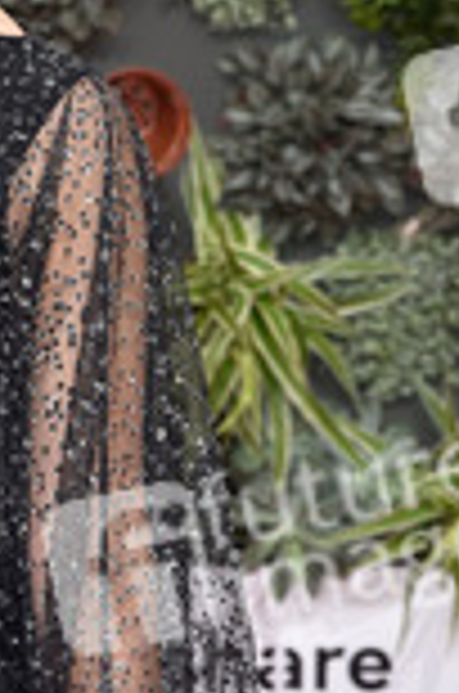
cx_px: -135
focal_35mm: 312
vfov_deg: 6.6
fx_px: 5994
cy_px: 324
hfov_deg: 4.4
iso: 400
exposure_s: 1/160
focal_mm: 120
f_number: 6.3
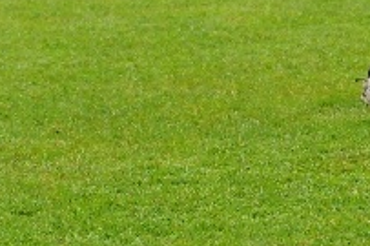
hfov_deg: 5.0
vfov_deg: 3.3
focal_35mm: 413
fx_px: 4241
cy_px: -200
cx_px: 550
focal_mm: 70
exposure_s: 1/2000
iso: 800
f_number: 3.2
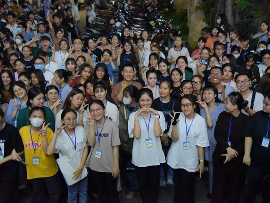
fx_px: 374
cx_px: 146
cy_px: 102
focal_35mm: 48
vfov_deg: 30.3
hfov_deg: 39.6
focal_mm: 44
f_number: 4.5
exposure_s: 1/100
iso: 5000
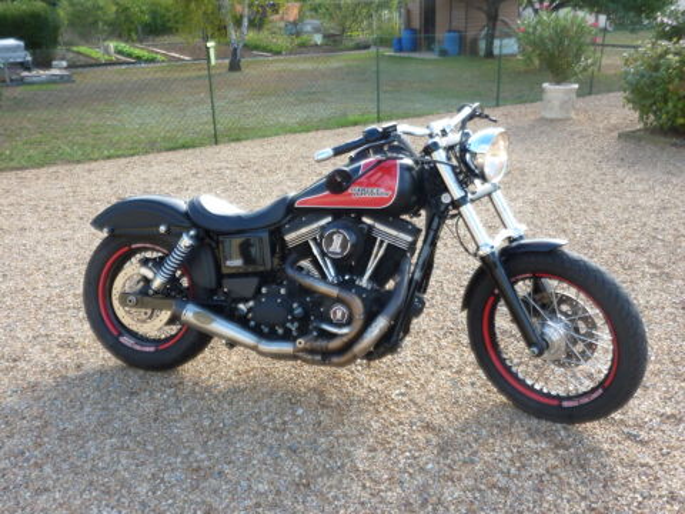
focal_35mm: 32
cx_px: 342
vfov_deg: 44.2
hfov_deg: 56.8
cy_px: 257
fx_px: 633
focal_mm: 5.3
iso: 80
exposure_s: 1/125
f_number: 3.5
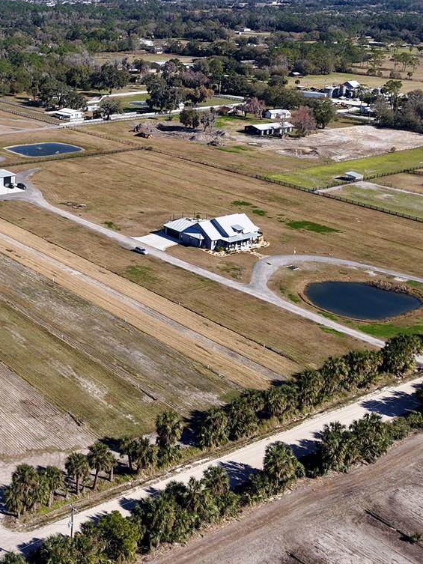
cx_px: -55
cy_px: 133
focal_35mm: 51
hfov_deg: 26.1
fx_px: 831
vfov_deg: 36.5
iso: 110
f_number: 1.8
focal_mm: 8.67
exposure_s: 1/3200
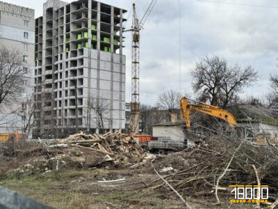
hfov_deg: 39.7
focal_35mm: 48
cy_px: 104
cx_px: 139
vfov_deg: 30.3
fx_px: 385
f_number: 1.78
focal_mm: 6.76
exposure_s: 1/747
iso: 64
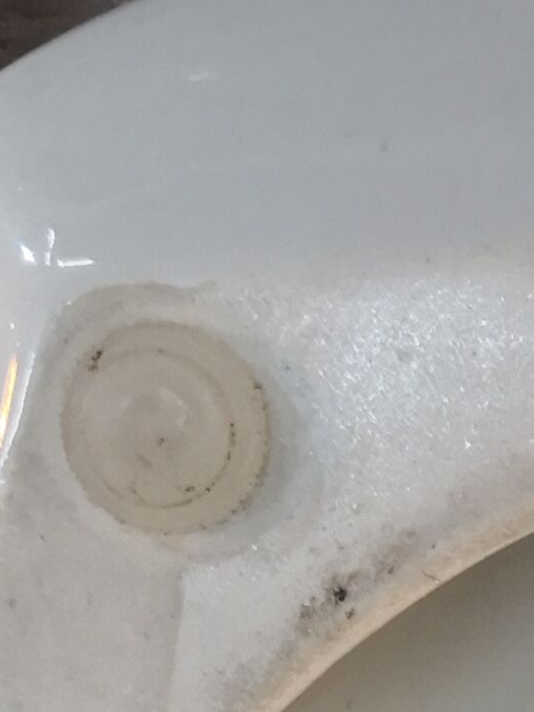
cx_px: 1103
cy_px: 1378
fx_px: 3125
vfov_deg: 11.8
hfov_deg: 9.1
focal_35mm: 152
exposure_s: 1/50
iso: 64
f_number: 1.6
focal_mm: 3.95
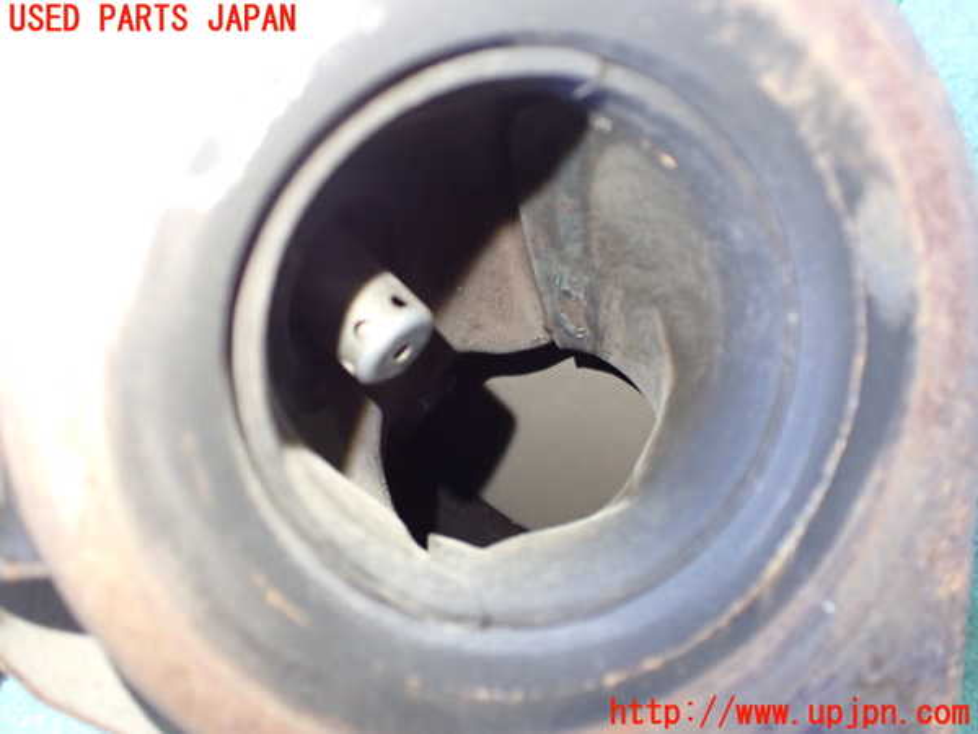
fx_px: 848
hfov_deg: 60.0
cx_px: 489
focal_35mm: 30
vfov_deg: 46.8
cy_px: 367
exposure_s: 1/30
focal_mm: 5.4
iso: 800
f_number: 2.3
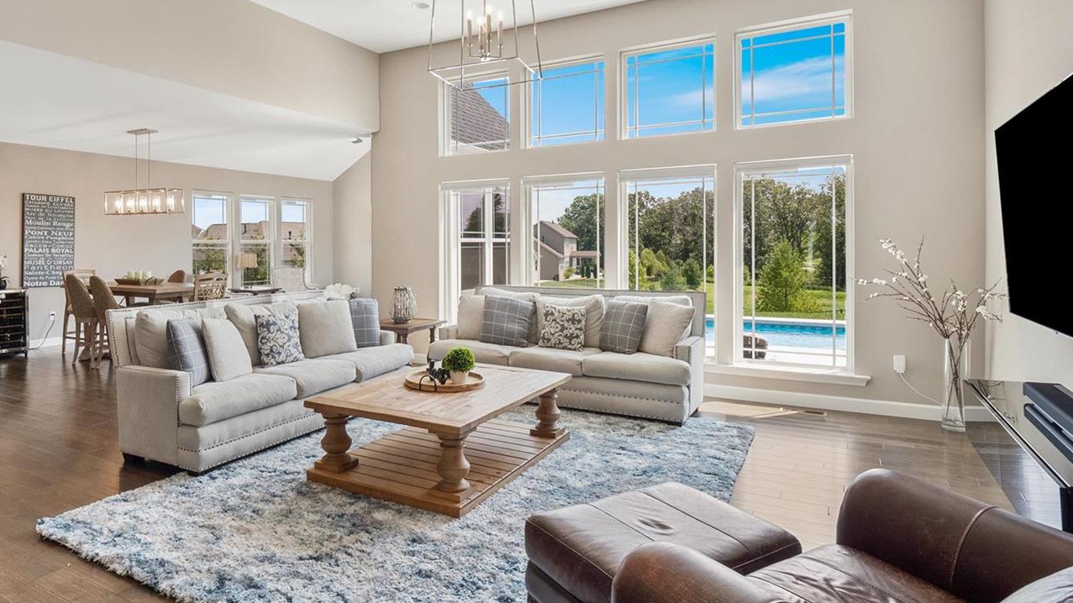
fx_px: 597
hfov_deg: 82.9
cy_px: 244
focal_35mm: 21
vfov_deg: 53.2
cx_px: 434
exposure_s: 1/40
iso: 400
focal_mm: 8
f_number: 6.3
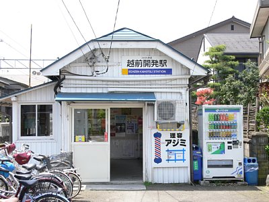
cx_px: 134
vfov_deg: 29.7
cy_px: 101
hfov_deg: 38.9
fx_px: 381
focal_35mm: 49
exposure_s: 1/100
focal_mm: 10.4
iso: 80
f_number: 5.6
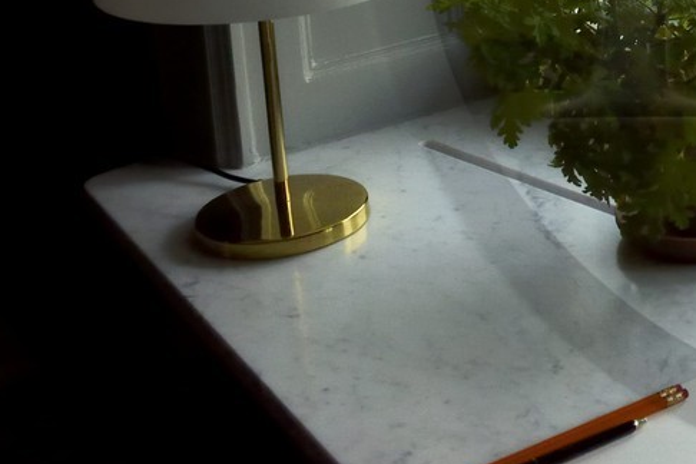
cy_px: -116
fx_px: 1527
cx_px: 945
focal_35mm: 79
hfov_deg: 22.5
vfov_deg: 16.5
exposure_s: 1/200
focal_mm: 24
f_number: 10
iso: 800
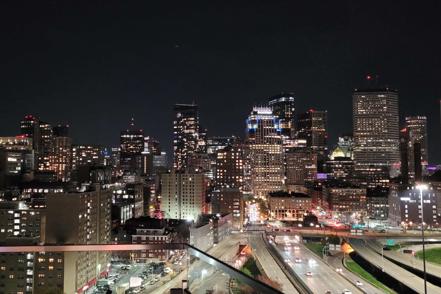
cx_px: 178
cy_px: 139
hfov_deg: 50.4
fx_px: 465
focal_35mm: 38
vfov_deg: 35.0
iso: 1600
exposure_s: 1/24
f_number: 1.8
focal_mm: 5.4
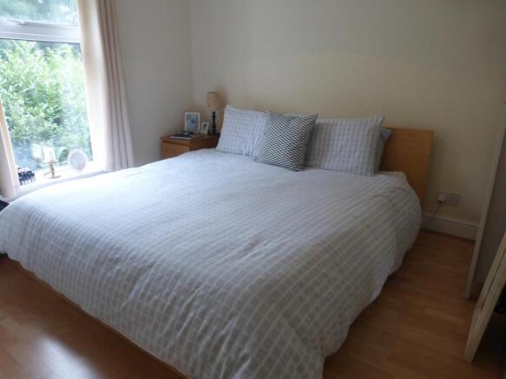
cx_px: 253
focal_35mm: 25
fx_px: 365
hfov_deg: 69.4
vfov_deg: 54.9
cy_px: 190
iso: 250
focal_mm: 4.3
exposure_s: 1/60
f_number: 3.3
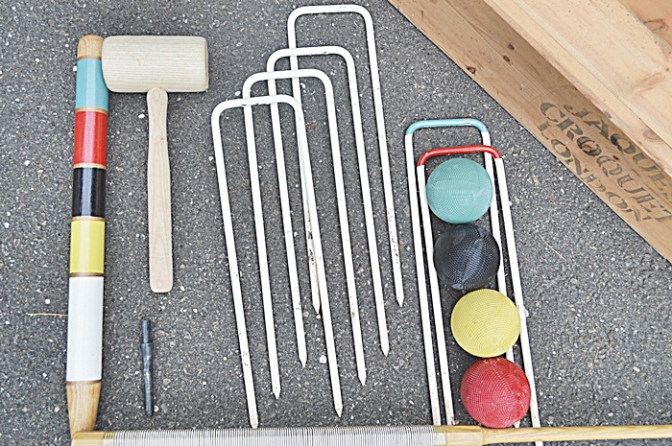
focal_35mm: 33
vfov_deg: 39.9
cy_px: 223
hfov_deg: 57.3
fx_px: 615
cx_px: 336
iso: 400
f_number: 5.6
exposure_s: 1/125
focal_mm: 22
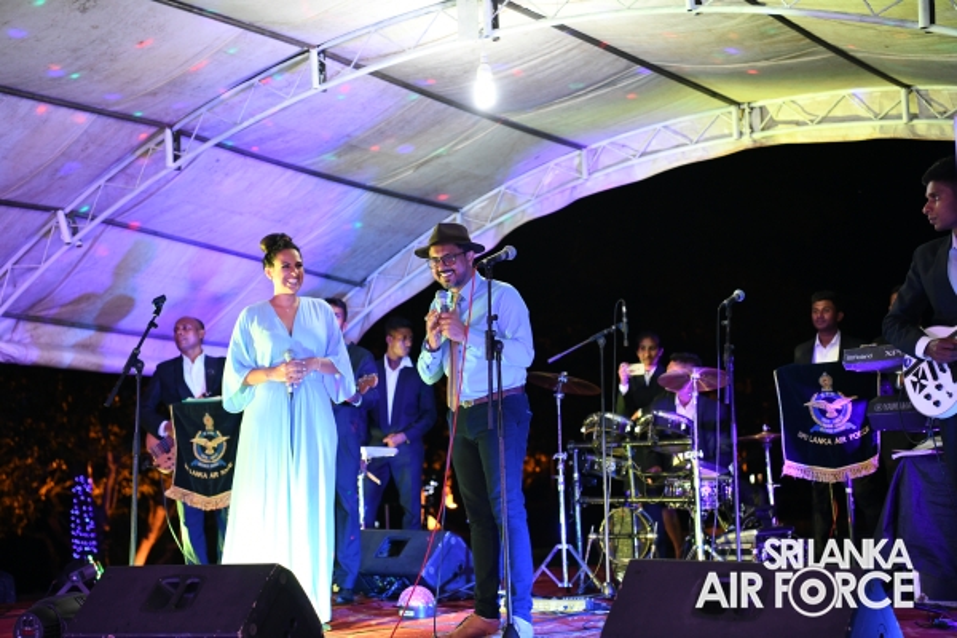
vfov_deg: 22.6
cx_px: 478
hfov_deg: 33.4
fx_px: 1595
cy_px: 319
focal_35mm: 60
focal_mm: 60
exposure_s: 1/100
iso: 1600
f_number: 3.5
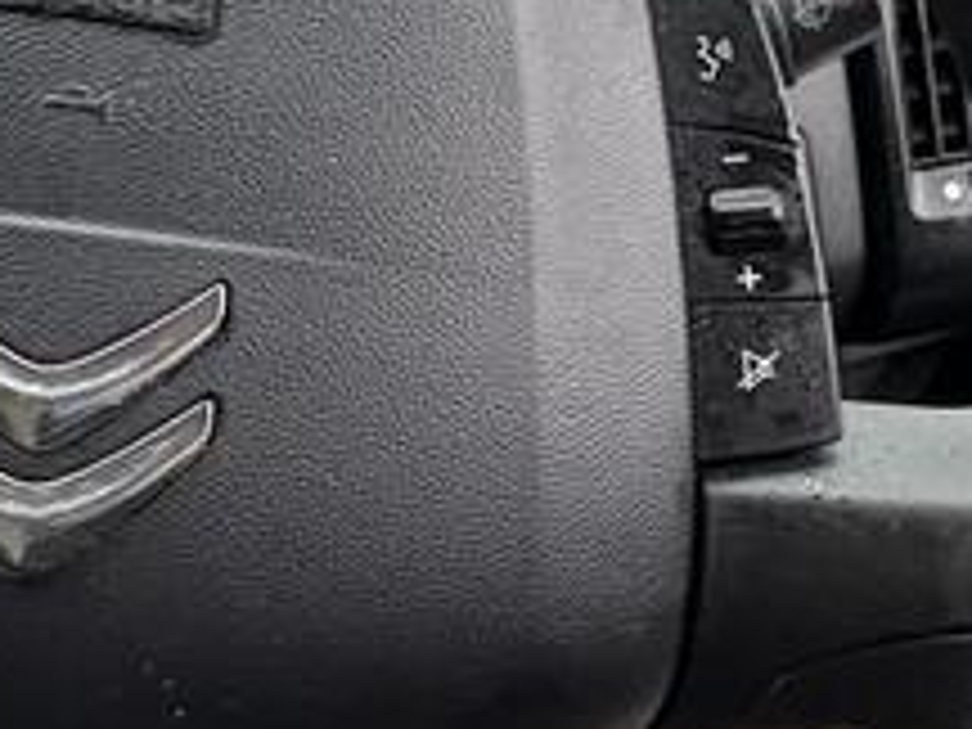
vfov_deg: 25.2
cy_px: 392
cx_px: 374
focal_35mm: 58
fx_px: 1629
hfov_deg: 33.1
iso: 200
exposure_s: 1/91
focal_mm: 2.22
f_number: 2.2
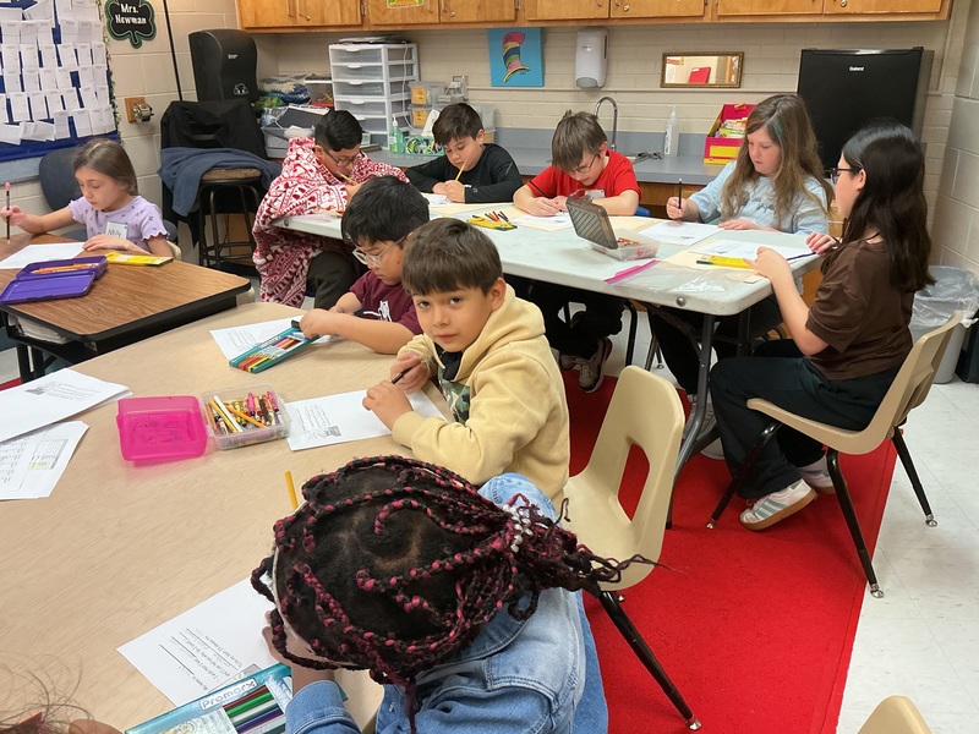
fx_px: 820
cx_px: 490
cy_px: 367
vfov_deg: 48.2
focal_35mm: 29
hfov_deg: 61.7
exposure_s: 1/60
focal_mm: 3
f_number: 1.8
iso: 100
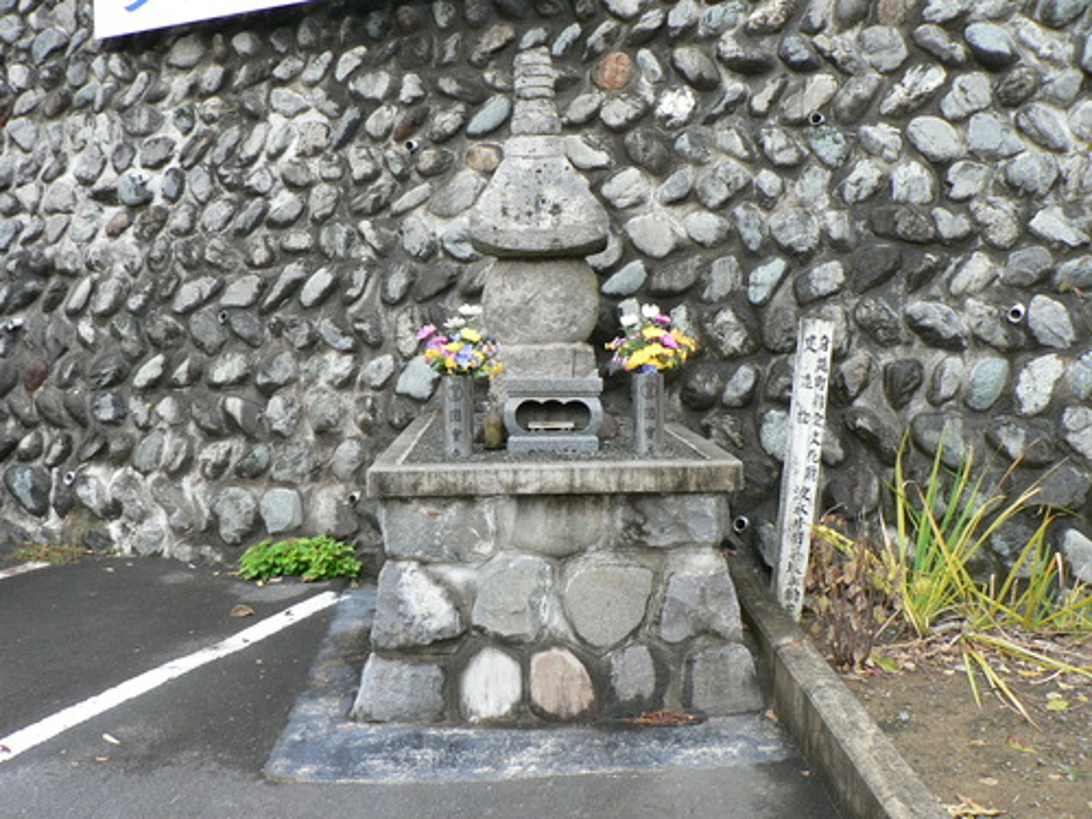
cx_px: 546
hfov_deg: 51.4
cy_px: 410
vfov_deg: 39.7
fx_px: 1136
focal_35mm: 36
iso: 80
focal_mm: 6
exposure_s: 1/100
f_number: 3.2
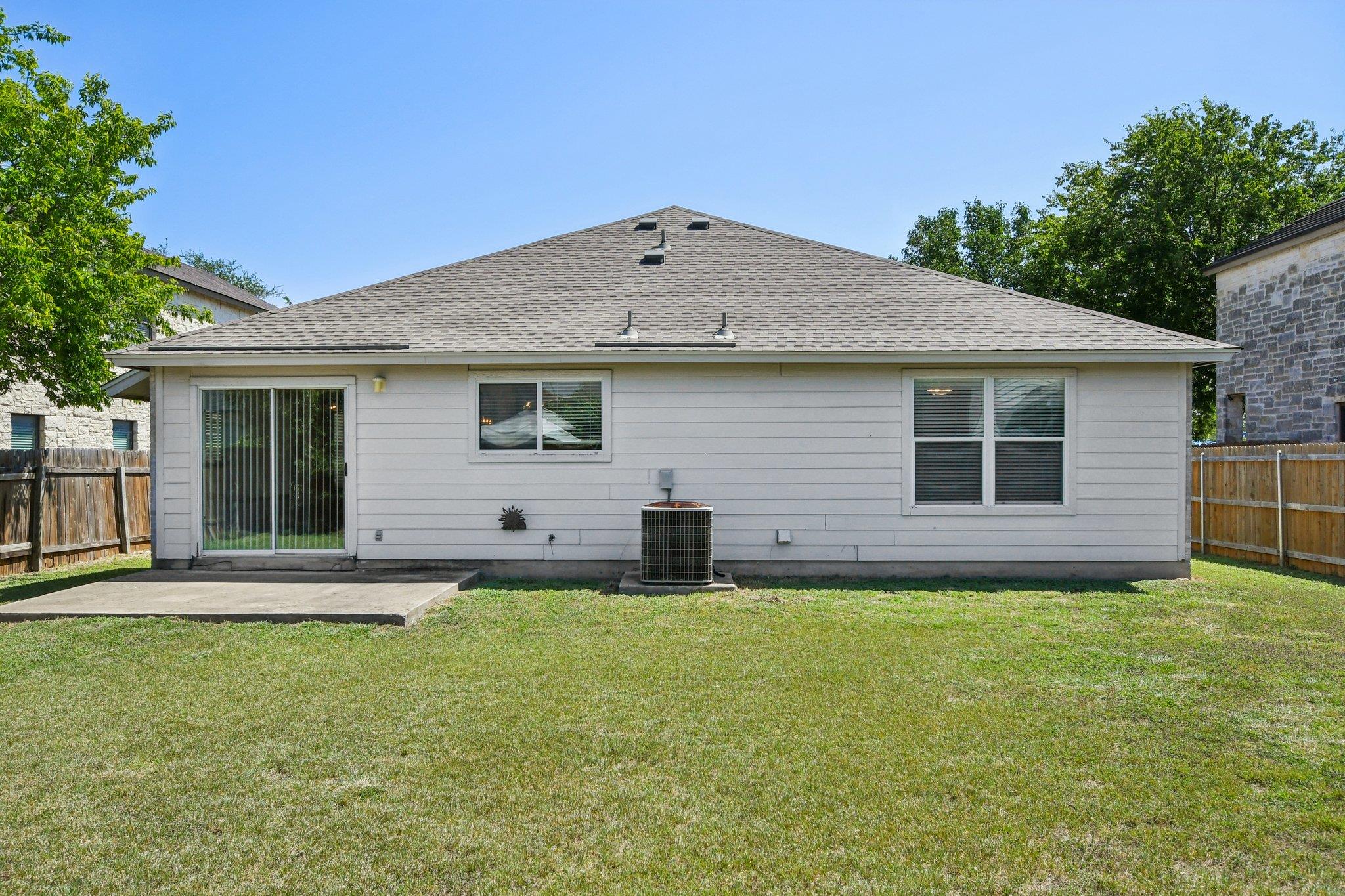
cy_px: 448
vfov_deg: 47.9
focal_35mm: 27
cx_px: 672
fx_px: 1009
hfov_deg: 67.4
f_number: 8
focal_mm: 18
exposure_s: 1/1000
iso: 400
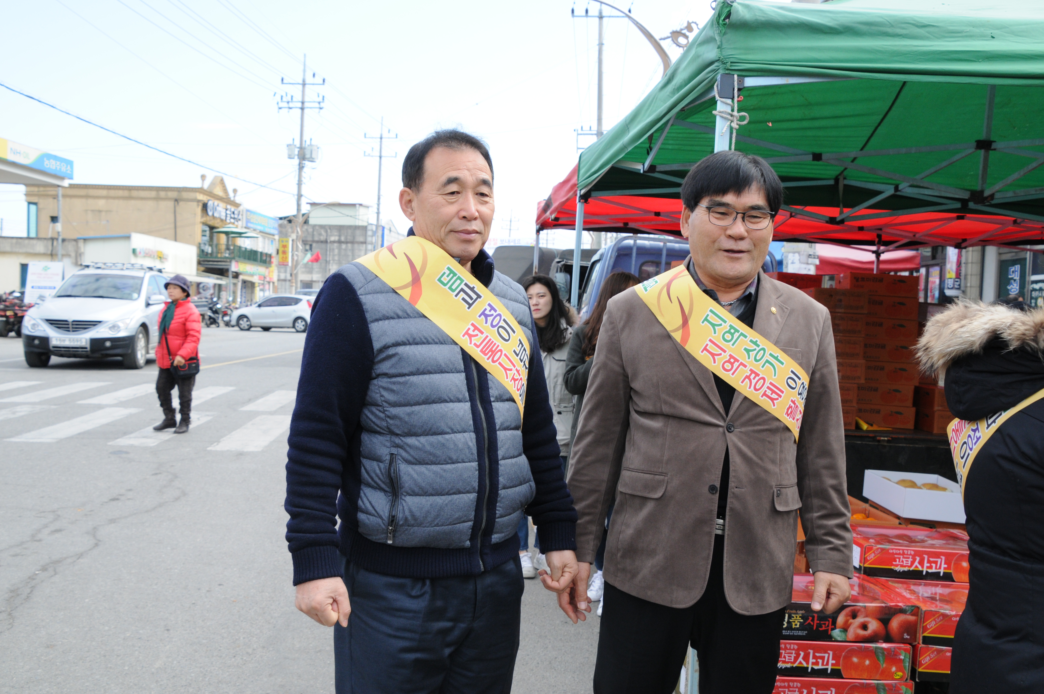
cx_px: 522
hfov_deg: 53.2
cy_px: 347
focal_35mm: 36
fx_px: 1043
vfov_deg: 36.8
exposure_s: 1/250
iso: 500
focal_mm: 24
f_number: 9
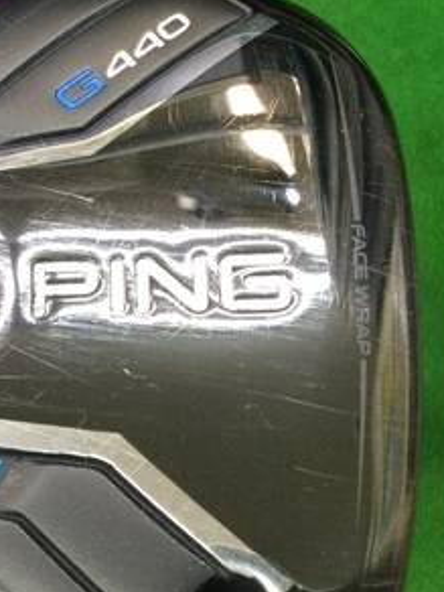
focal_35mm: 68
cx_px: 91
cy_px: 405
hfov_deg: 21.4
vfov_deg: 28.3
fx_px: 1163
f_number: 2.4
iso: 160
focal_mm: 3.3
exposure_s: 1/30
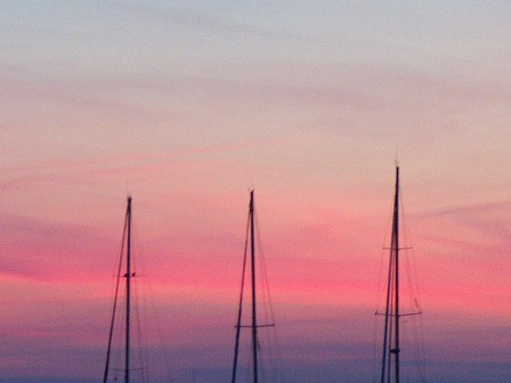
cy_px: 300
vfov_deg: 4.4
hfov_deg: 5.9
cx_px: 108
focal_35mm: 334
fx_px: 4928
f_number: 3
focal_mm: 38.22
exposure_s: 1/26.1
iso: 400
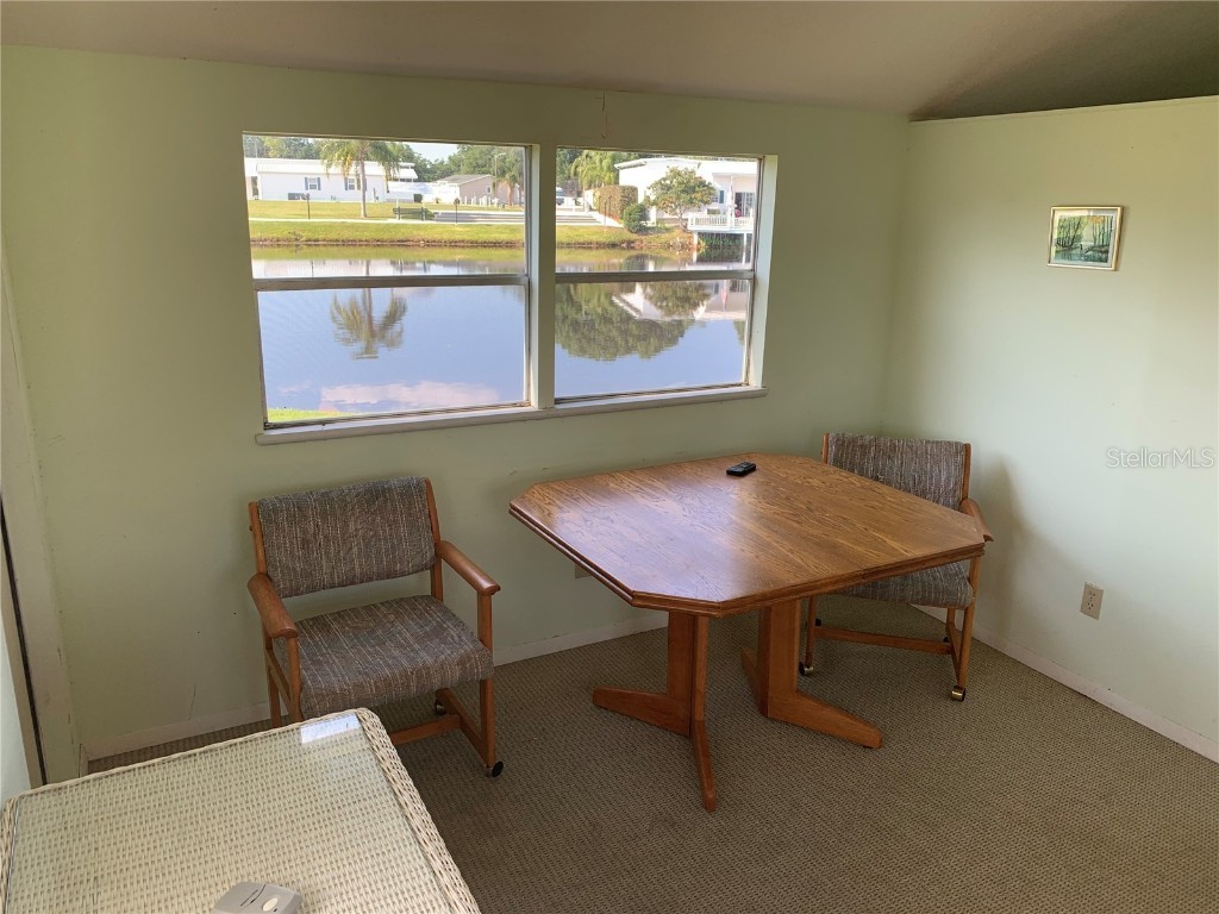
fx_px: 916
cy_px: 457
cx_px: 610
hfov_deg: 67.3
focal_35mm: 26
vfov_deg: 53.1
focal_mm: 4.25
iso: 25
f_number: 1.8
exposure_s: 1/252
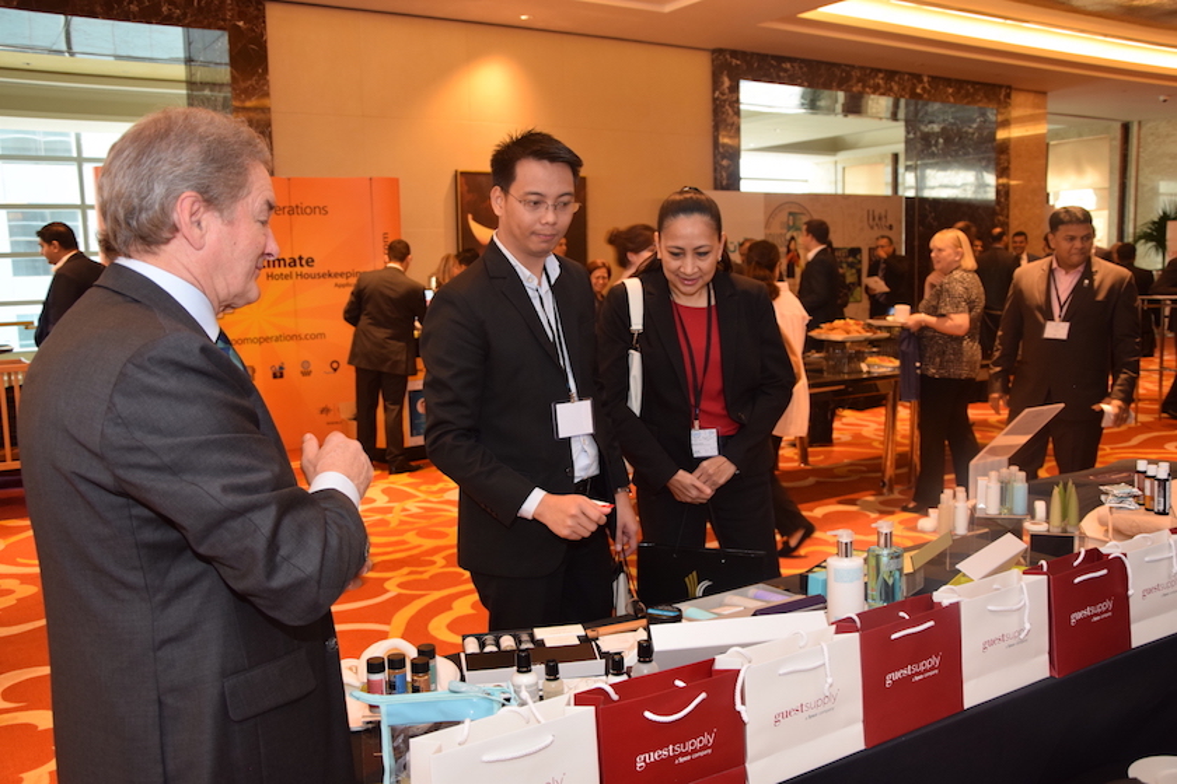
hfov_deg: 57.2
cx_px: 588
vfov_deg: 40.0
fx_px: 1079
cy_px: 392
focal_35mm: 33
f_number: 5
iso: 500
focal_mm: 22
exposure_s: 1/20
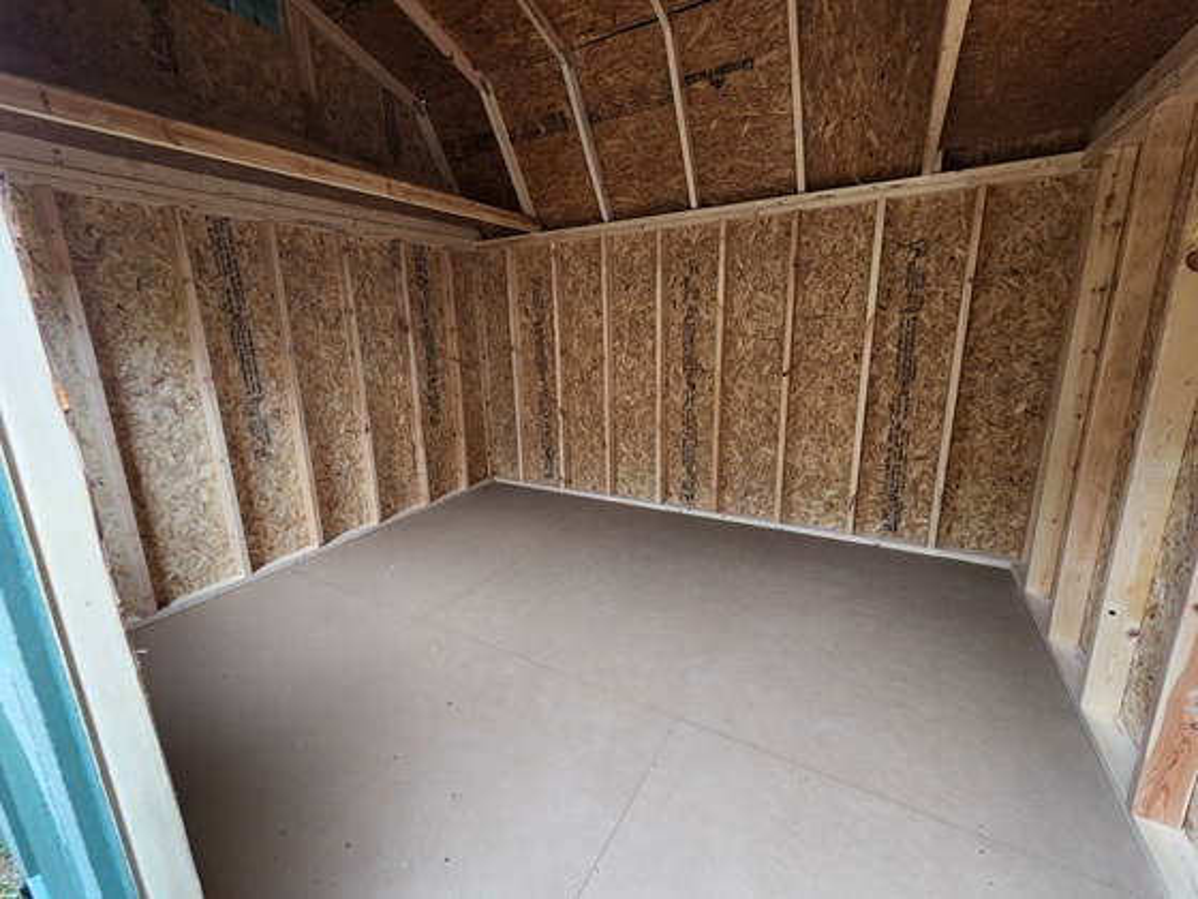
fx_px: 450
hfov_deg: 106.2
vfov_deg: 89.9
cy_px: 450
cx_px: 599
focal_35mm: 13
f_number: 2.2
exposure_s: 1/60
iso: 400
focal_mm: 2.2
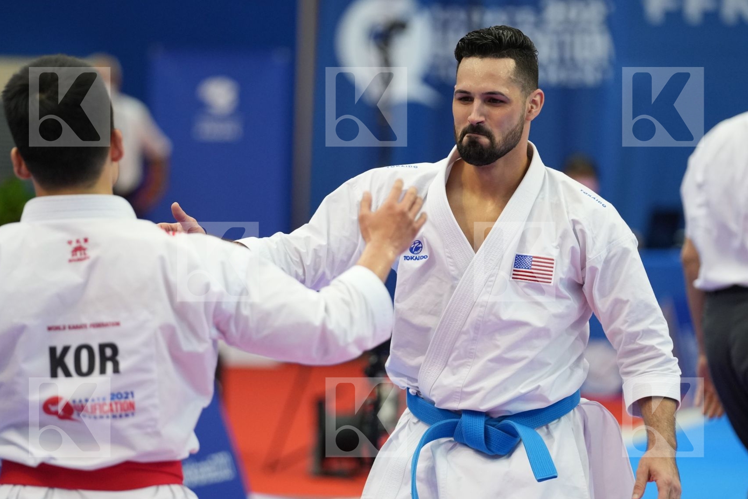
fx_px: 5777
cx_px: 366
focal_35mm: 278
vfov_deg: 4.9
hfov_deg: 7.4
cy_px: 262
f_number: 2.8
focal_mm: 176
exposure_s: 1/500
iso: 1600
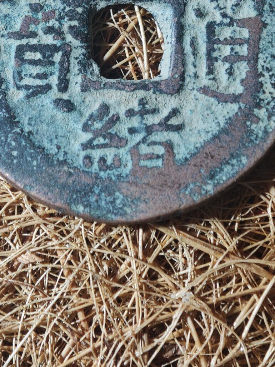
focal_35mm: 135
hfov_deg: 11.0
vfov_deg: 14.5
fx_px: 1430
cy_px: 46
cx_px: 132
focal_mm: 9
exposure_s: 1/100
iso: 100
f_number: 2
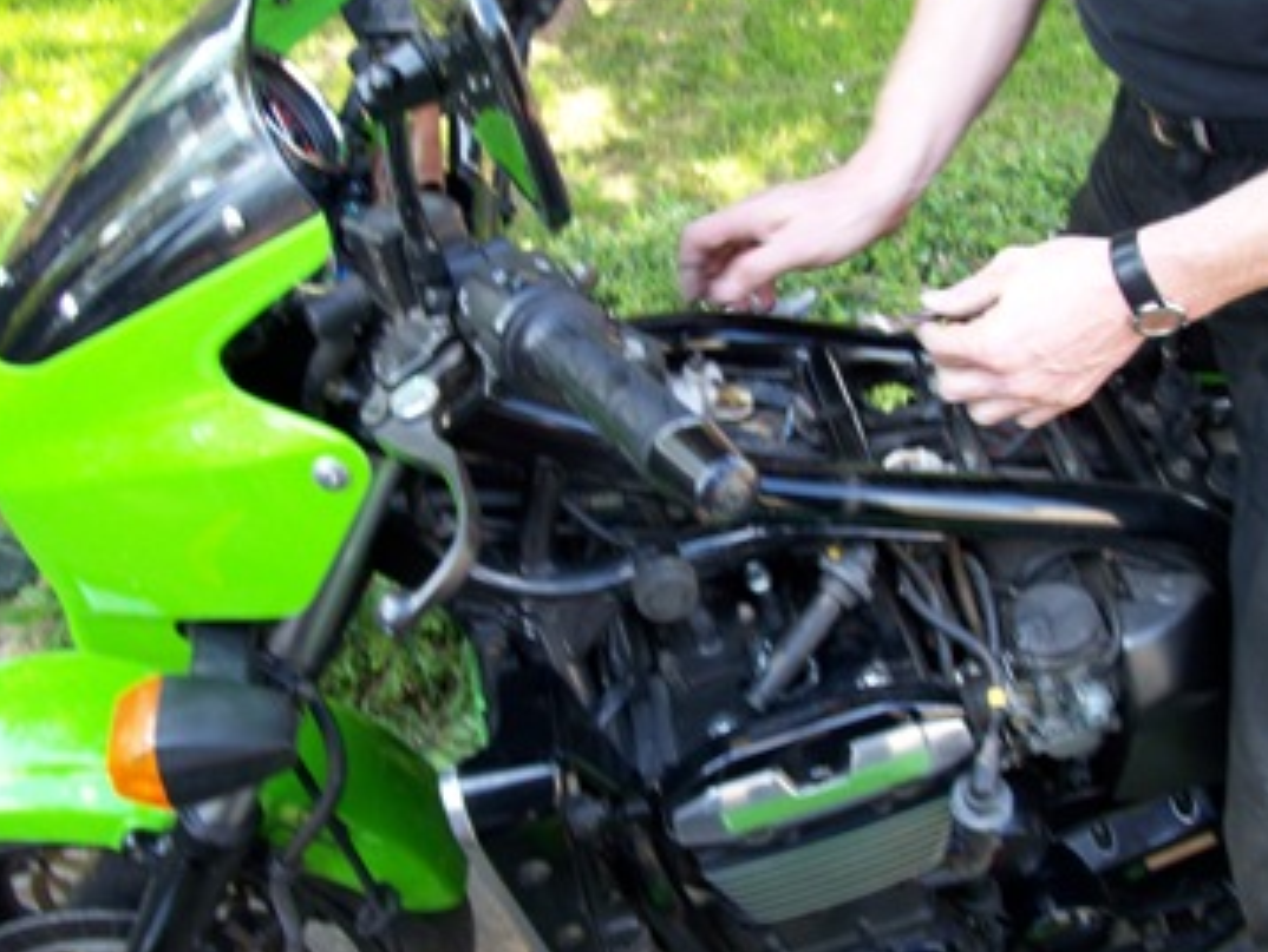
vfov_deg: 32.2
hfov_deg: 42.0
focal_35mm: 45
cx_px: 694
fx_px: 1649
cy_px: 485
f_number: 2.7
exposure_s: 1/64
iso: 80
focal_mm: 6
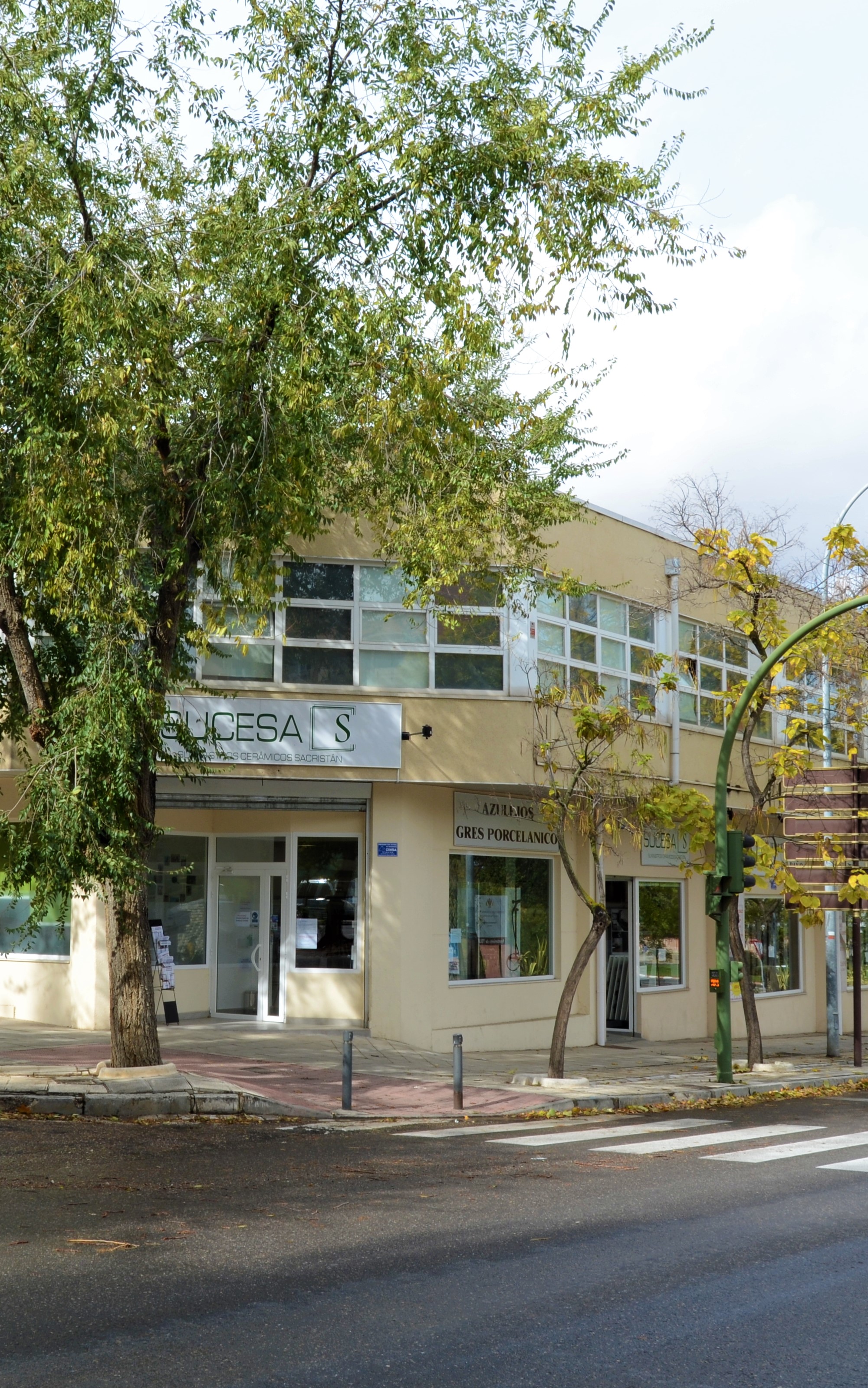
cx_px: 256
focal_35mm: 47
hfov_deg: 27.2
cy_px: 691
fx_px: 1779
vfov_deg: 42.6
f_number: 13
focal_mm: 20
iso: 160
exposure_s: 1/100
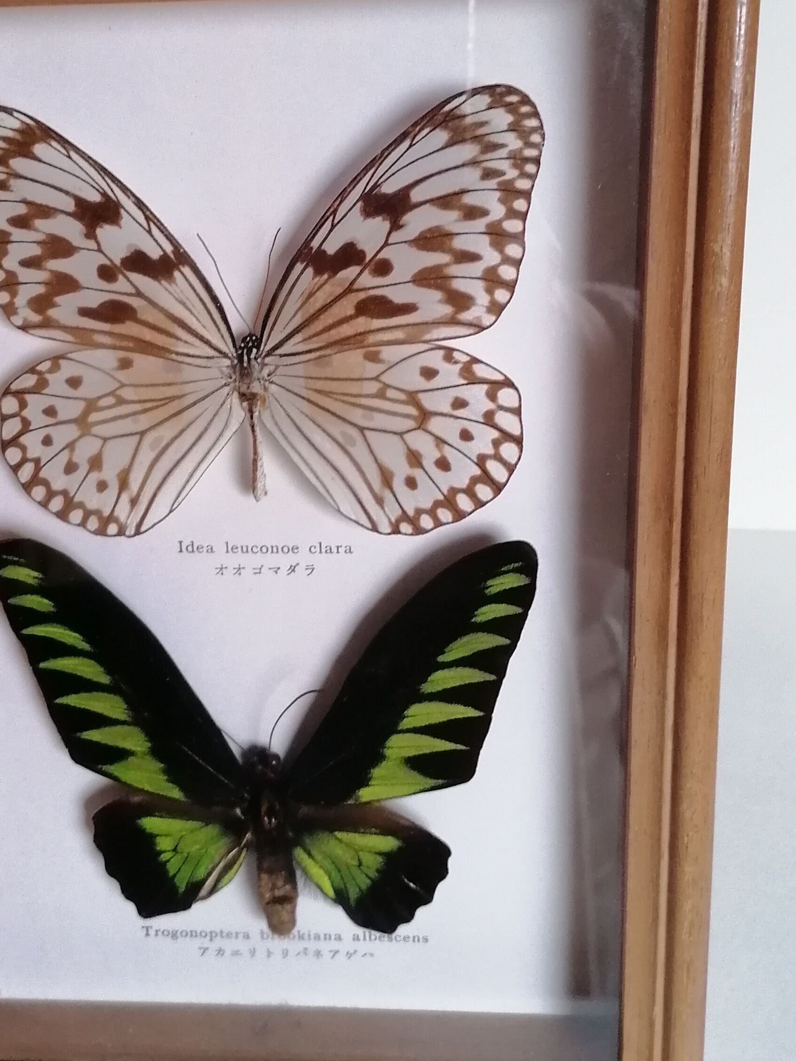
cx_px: 299
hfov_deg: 30.1
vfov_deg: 39.4
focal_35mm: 48
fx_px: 1471
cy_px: 412
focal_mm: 4.75
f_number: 1.8
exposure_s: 1/33.3
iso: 250
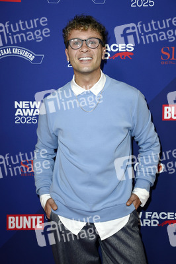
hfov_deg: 20.0
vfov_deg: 29.7
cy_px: 132
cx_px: 88
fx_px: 499
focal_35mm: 68
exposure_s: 1/250
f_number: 5.6
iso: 640
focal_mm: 68
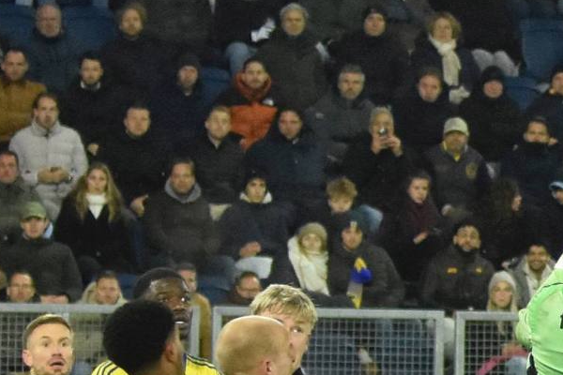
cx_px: 752
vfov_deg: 4.1
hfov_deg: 6.1
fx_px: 5254
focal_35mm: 336
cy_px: 399
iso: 2000
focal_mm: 70
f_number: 2.8
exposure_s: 1/800
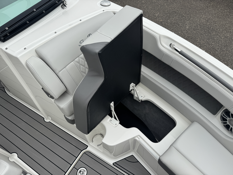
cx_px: 116
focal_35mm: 24
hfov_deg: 71.6
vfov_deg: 56.8
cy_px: 88
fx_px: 162
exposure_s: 1/2506
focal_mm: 6.76
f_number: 1.78
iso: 80
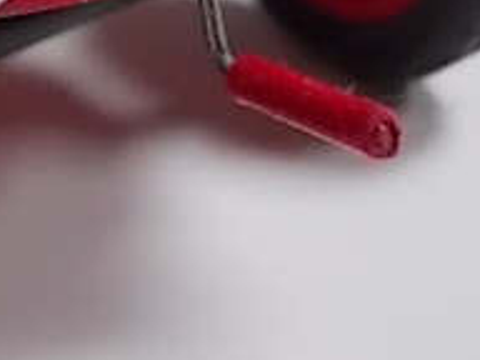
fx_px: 1983
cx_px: 48
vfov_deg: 10.1
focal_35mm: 143
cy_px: -125
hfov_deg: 13.7
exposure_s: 1/25
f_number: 3.3
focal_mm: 6.1
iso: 200
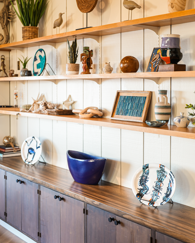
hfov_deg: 26.7
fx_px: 411
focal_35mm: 57
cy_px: 100
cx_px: 98
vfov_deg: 32.9
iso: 320
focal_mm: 50
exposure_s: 1/50
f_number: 2.5
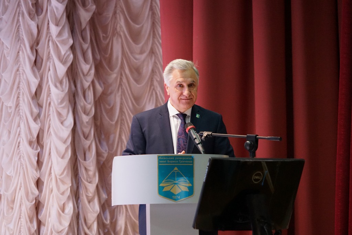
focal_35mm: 240
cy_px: 118
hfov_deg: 8.6
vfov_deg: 5.7
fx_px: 2347
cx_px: 176
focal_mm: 240
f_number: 6.3
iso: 6400
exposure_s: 1/80
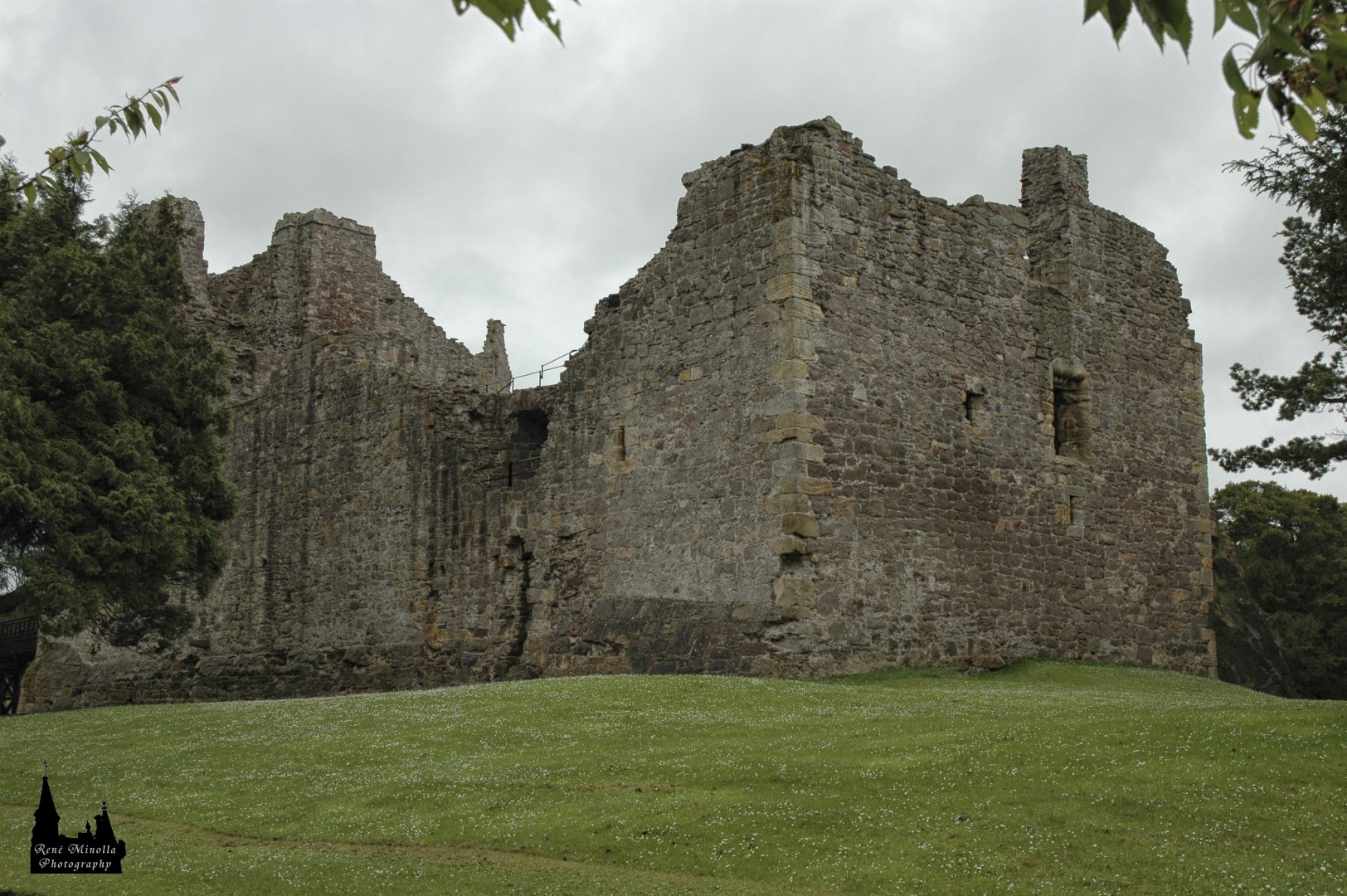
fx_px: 1626
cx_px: 674
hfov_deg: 45.0
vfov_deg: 30.8
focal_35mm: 44
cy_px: 448
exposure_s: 1/200
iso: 200
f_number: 7.1
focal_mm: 29
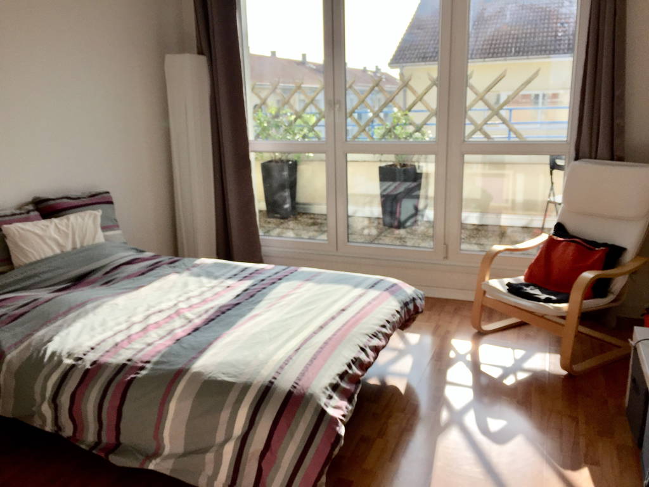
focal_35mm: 29
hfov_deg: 61.7
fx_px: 544
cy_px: 244
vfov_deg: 48.2
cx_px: 324
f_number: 2.2
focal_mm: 4.15
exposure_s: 1/1647
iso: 32
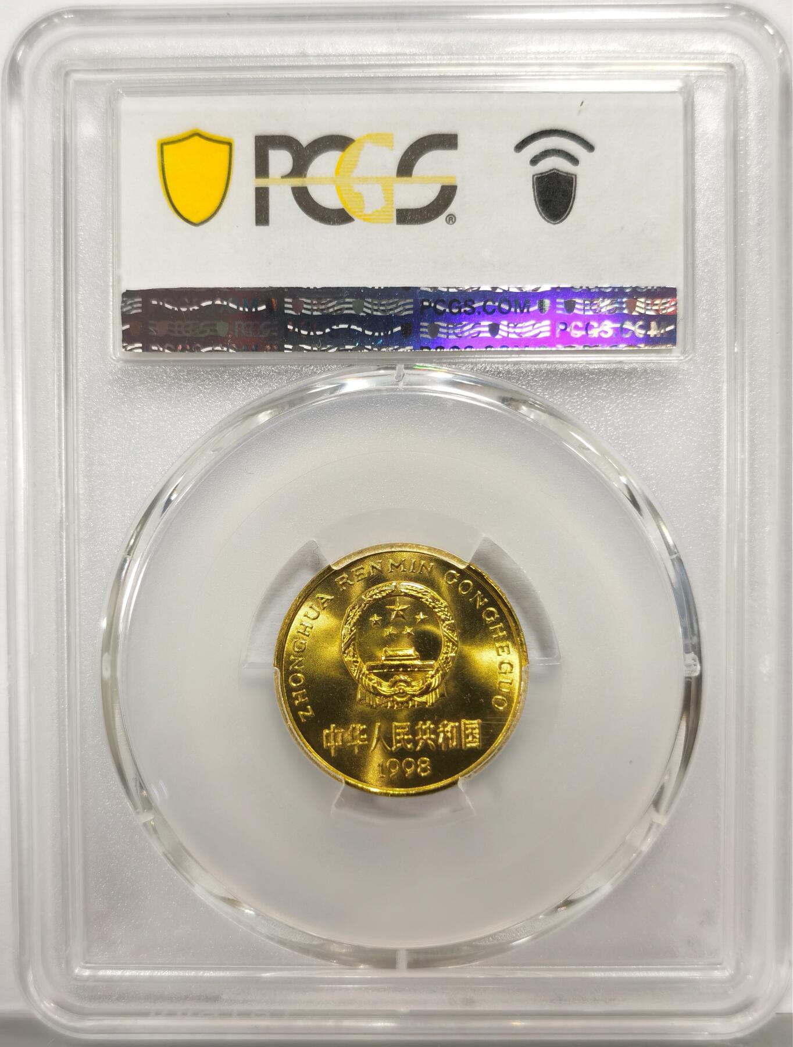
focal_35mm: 54
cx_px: 396
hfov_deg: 27.2
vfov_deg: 35.4
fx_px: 1639
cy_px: 524
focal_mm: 5.56
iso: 125
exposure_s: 1/100
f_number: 16
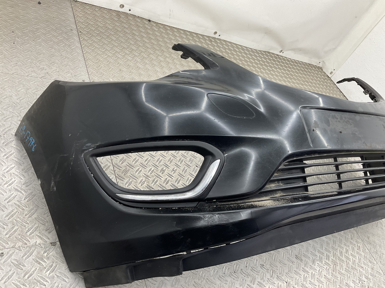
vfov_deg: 48.2
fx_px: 323
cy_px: 144
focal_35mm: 29
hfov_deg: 61.7
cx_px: 192
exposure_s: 1/120
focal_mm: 3
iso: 64
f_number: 1.8
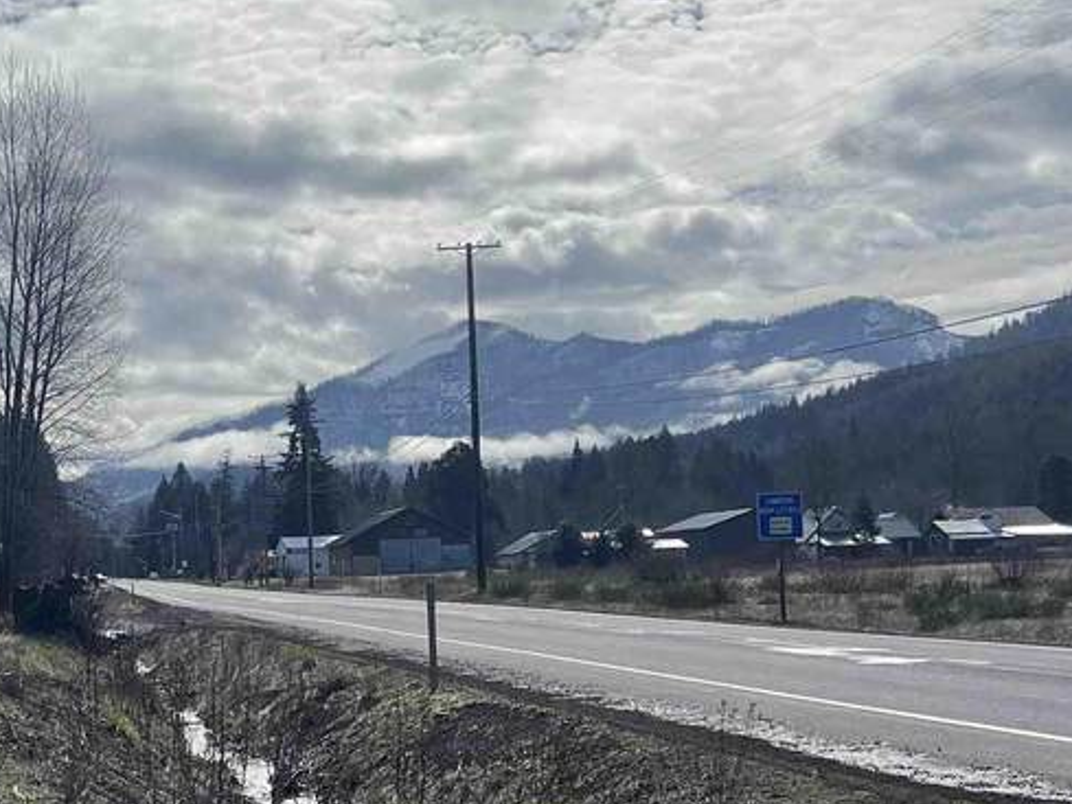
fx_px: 2106
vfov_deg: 21.5
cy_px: 576
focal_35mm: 68
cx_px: -138
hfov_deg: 26.1
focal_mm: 5.7
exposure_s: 1/10309
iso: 50
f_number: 1.5
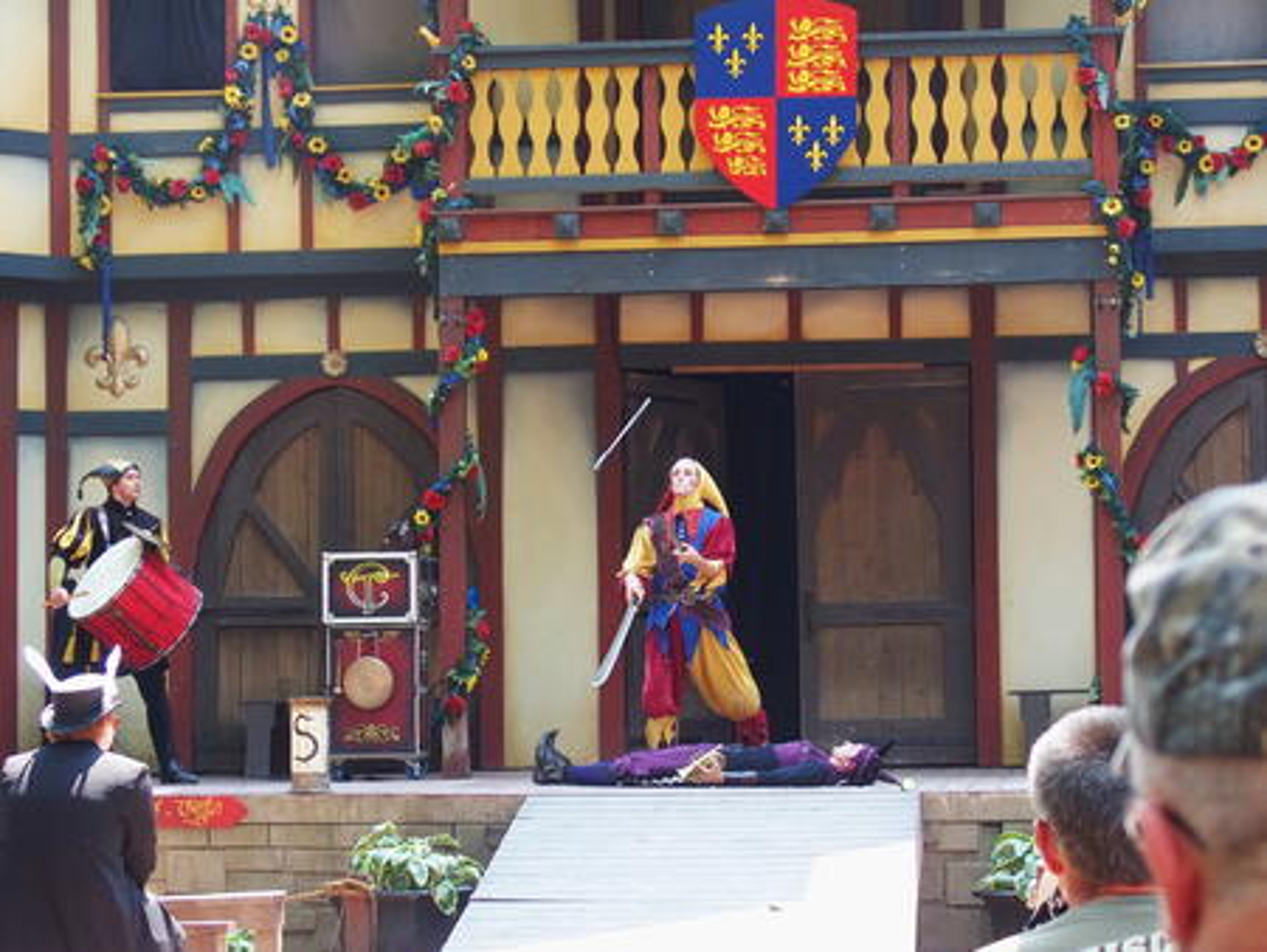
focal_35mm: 85
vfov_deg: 17.4
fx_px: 3113
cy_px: 476
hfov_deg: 23.0
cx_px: 634
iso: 500
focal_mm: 17.8
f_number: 2.8
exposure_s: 1/500
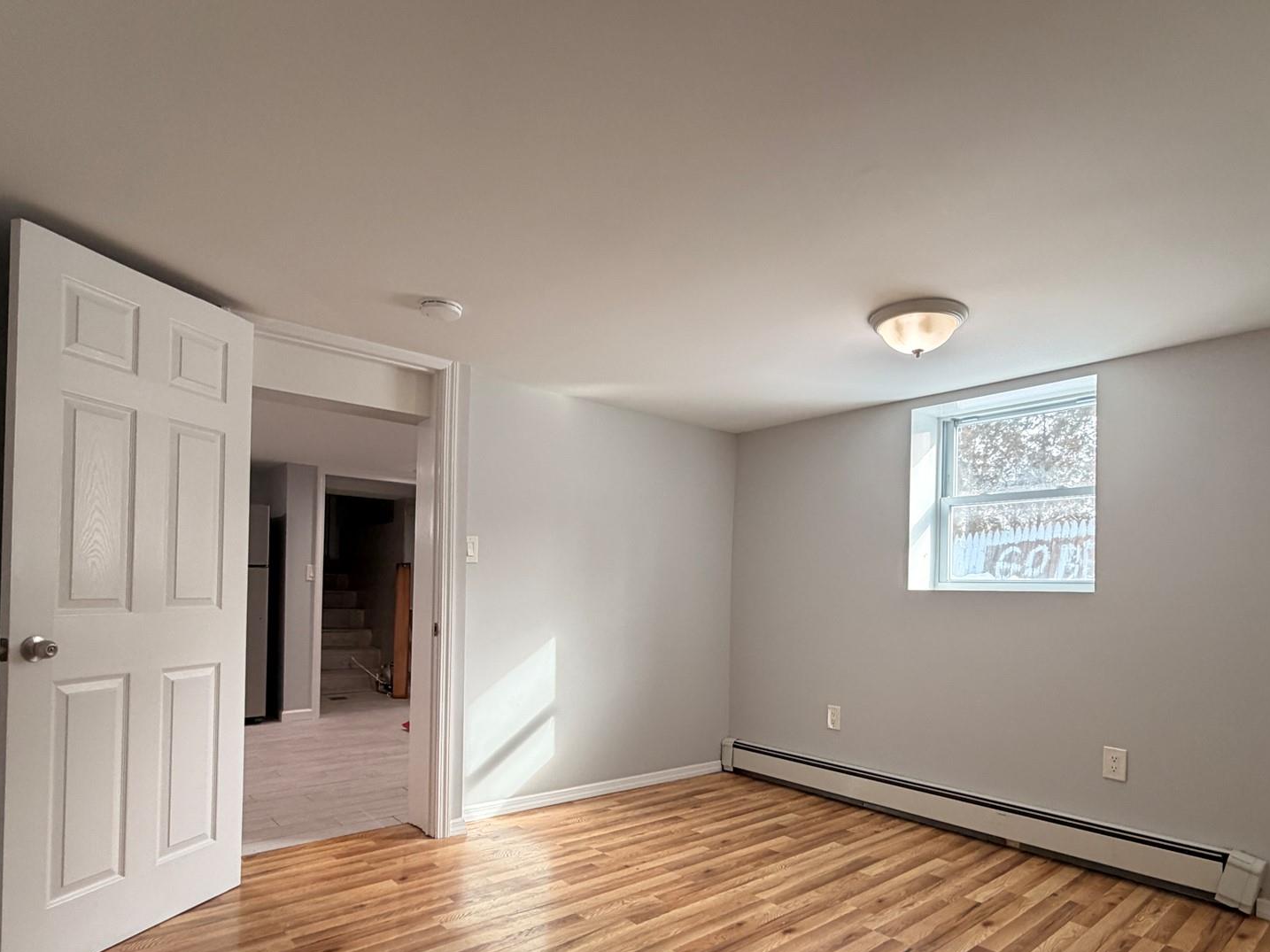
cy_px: 581
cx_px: 649
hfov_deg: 81.7
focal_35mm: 20
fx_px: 734
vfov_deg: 65.2
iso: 250
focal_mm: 2.22
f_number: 2.2
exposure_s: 1/120
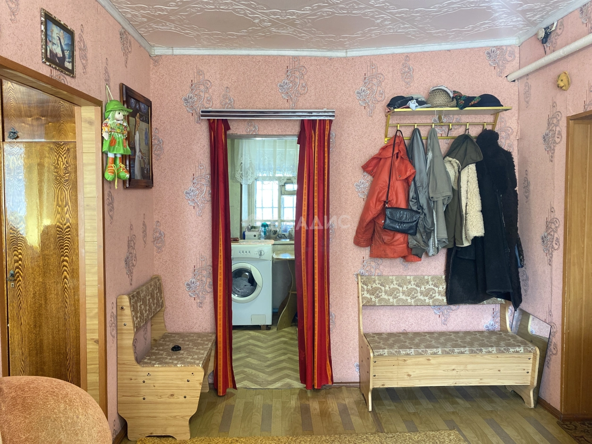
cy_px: 222
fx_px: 445
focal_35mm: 26
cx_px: 296
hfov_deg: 67.3
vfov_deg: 53.1
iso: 250
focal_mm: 4.25
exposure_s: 1/50
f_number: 1.8
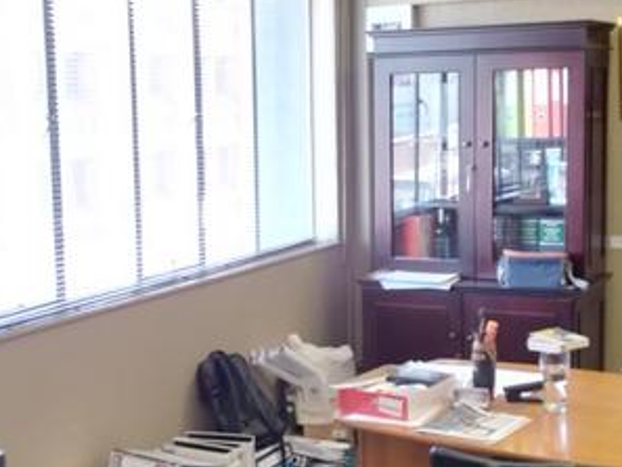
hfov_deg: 27.7
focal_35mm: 70
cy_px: 243
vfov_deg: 21.0
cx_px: 262
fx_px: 1258
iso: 816
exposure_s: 1/33.3
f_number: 1.9
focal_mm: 6.24
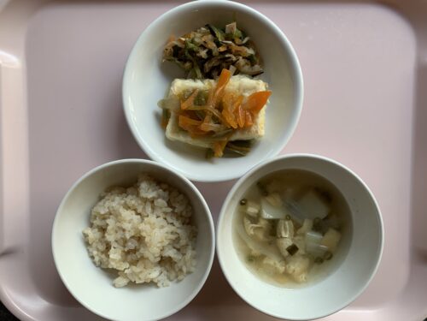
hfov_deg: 67.3
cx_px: 214
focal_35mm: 26
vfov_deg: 53.1
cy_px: 160
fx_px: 321
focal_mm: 4.25
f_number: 1.8
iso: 64
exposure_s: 1/121
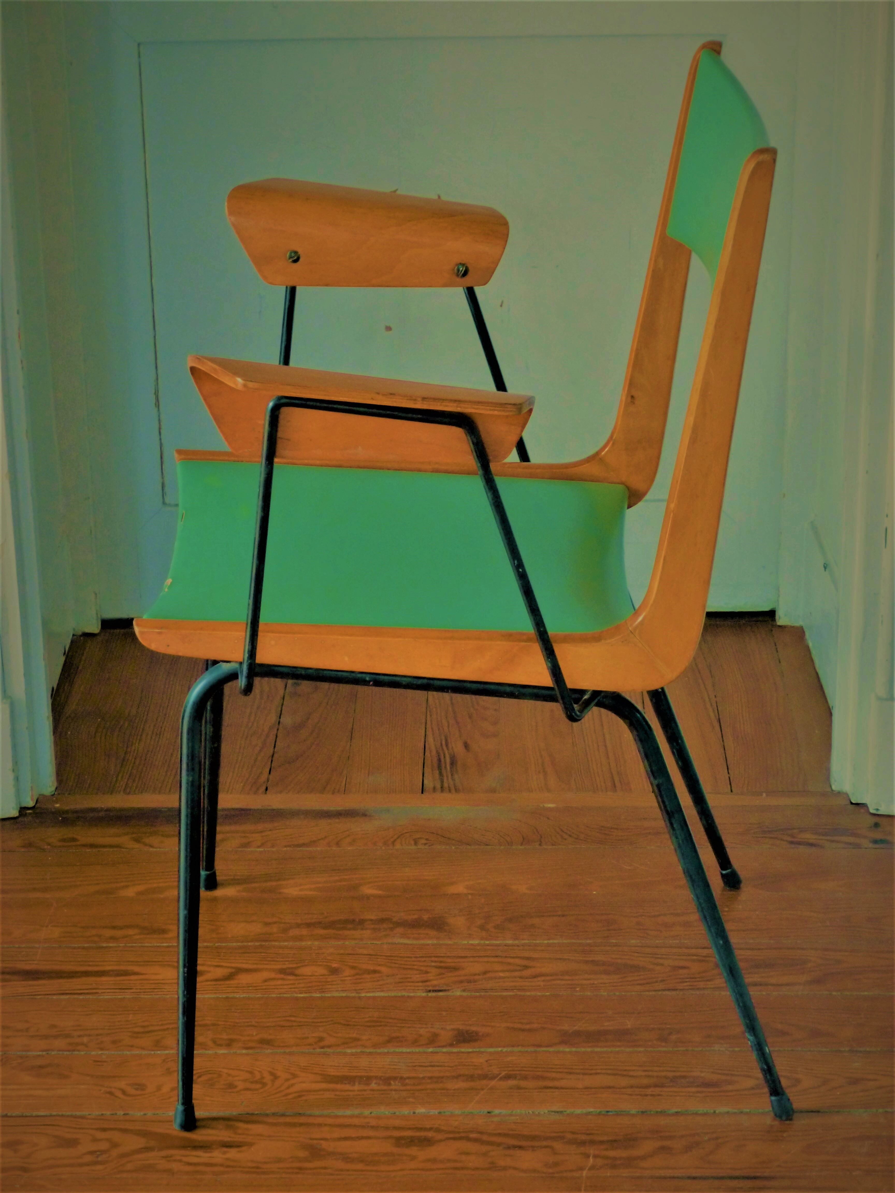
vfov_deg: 24.4
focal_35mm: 80
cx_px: 448
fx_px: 2758
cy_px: 596
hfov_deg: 18.4
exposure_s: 1/4
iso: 400
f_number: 4.9
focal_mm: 14.2
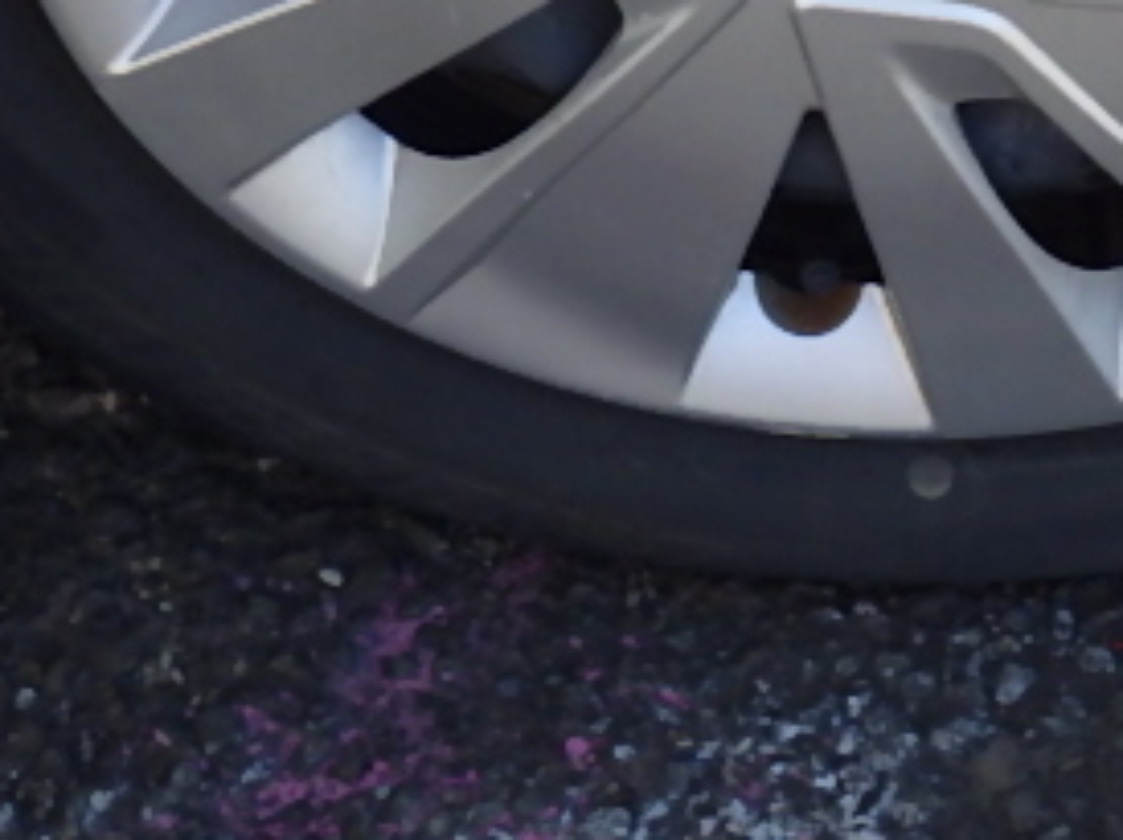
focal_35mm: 157
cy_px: -397
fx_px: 5089
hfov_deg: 12.5
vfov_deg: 9.2
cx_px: 881
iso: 125
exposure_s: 1/200
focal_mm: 7.5
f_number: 4.2
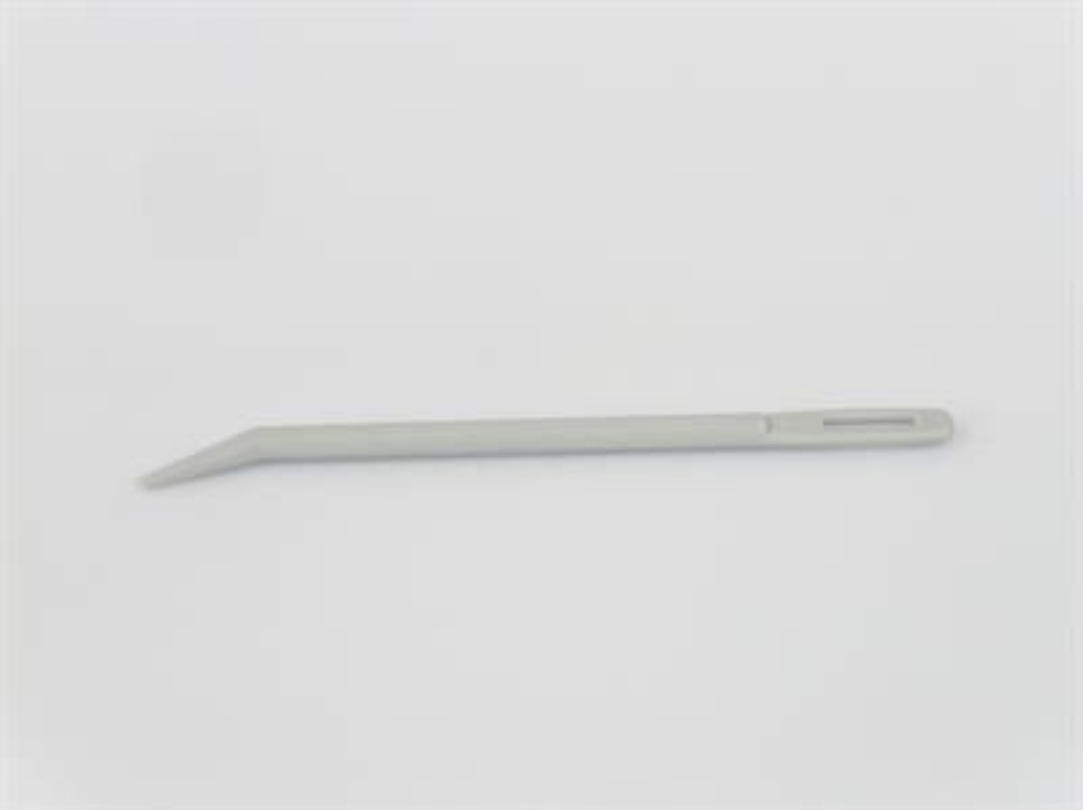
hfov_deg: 14.5
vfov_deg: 10.9
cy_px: 405
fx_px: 4250
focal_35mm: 136
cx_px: 542
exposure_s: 1/43.1
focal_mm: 27.85
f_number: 3
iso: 100
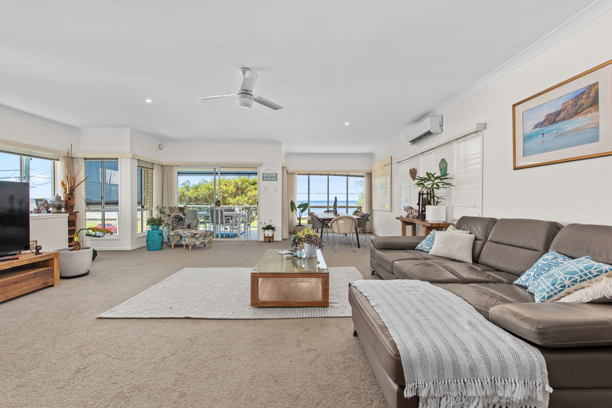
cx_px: 306
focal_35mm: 16
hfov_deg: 96.7
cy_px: 204
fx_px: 272
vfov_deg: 73.8
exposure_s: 1/8
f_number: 8
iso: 200
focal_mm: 16
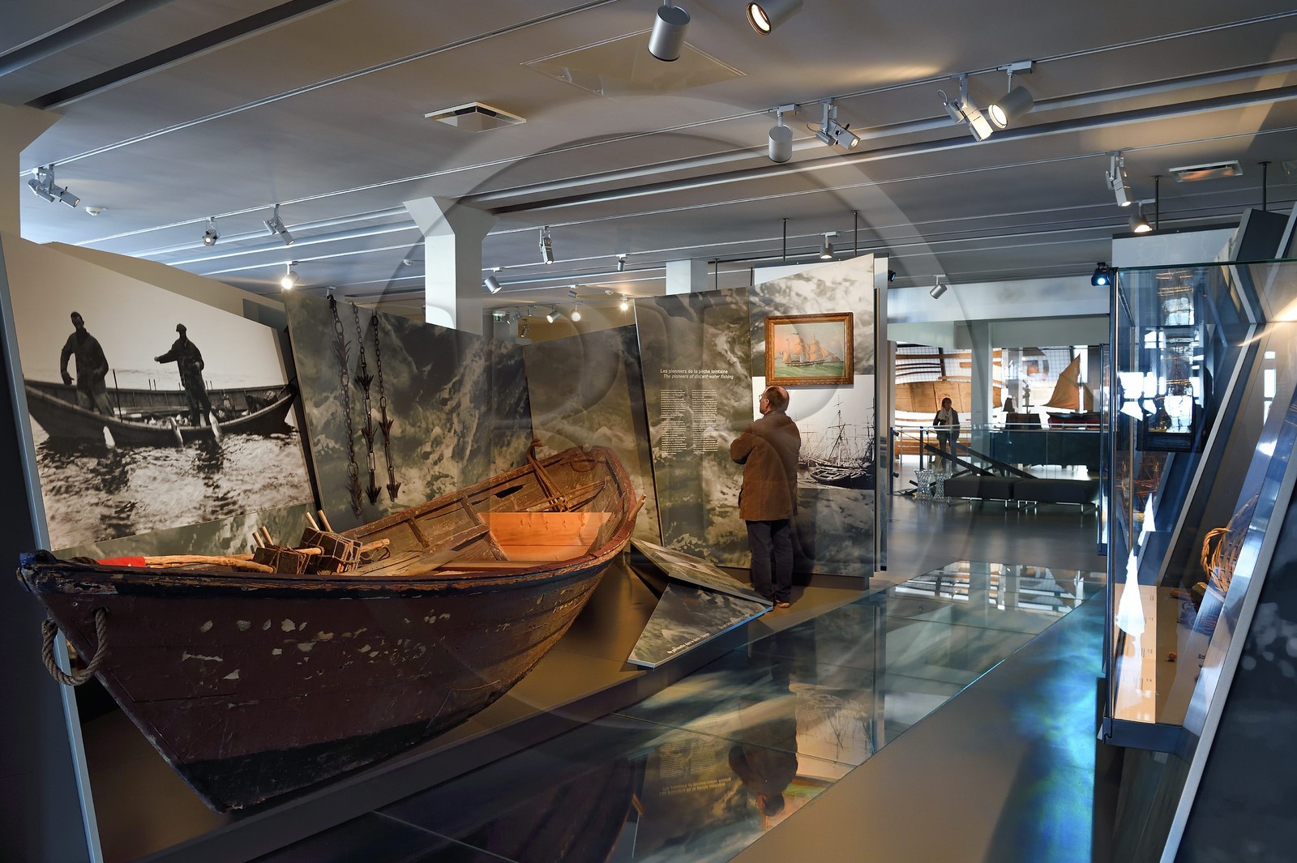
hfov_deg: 63.7
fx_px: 1044
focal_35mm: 29
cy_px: 432
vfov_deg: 44.9
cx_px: 648
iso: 1600
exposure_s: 1/15
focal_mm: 29
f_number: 5.6
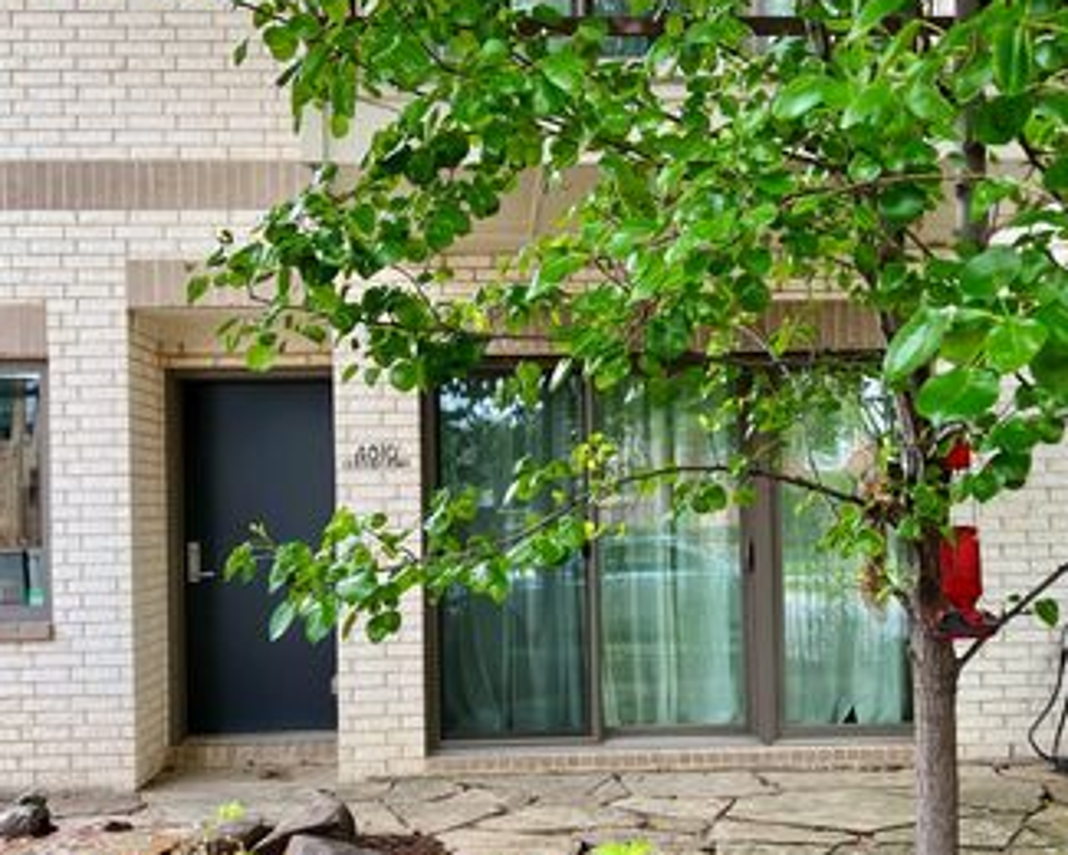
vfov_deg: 38.2
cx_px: 552
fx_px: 1233
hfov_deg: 46.8
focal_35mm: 39
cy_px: 416
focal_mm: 5.7
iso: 40
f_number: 1.5
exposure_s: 1/121
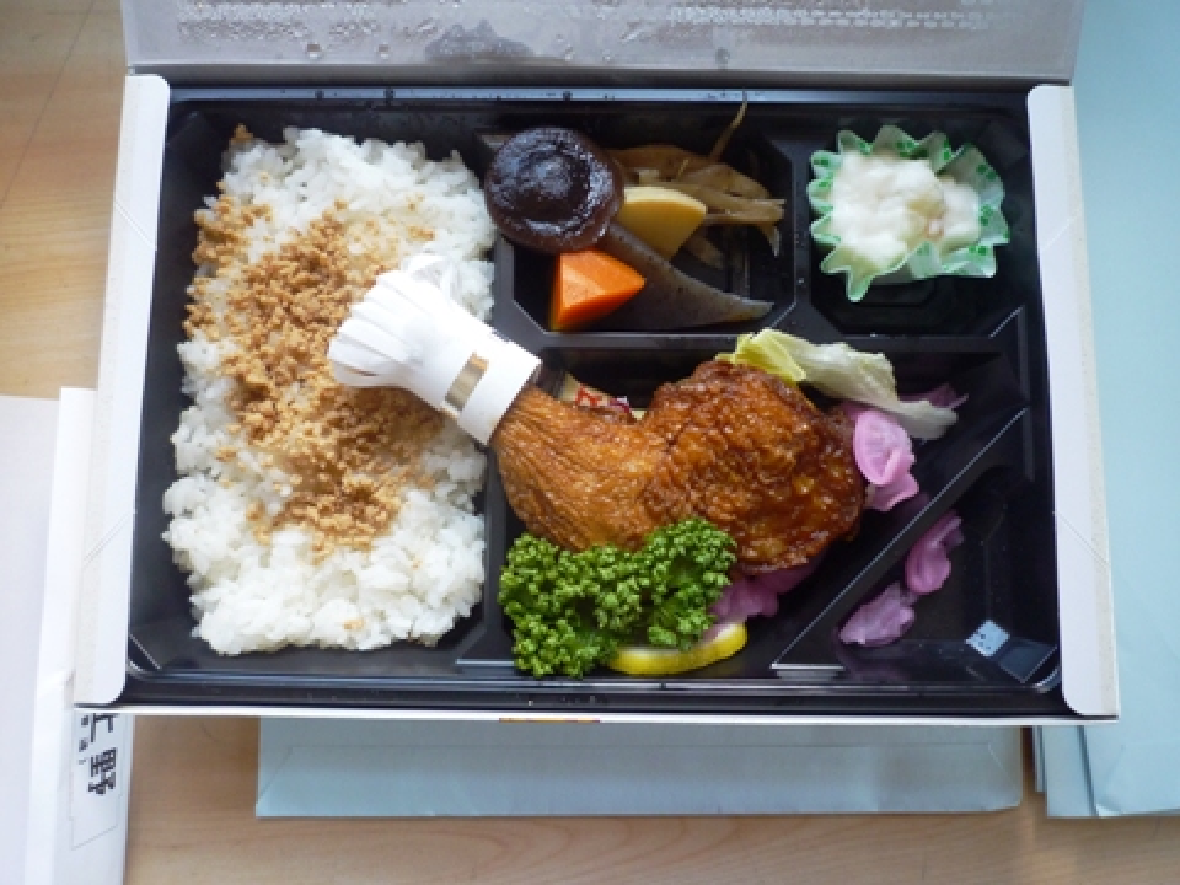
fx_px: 852
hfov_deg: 69.4
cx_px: 590
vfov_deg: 54.9
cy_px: 442
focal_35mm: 25
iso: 200
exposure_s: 1/30
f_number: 2.8
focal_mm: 4.4
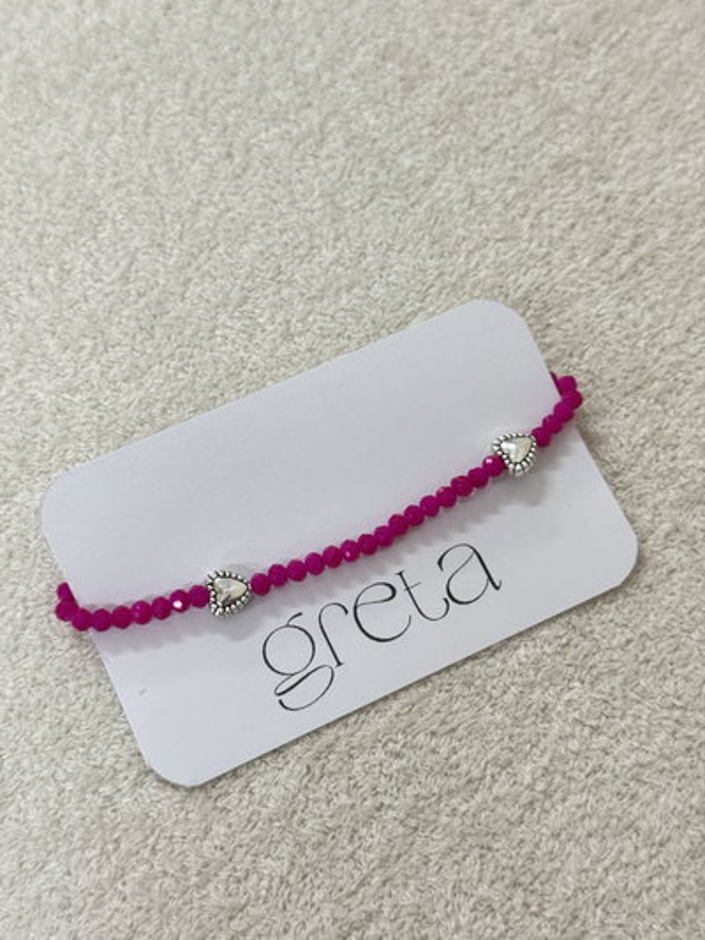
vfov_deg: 39.6
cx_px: 352
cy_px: 470
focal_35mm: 48
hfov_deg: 30.3
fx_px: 1303
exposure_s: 1/50
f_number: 1.78
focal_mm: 6.76
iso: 200
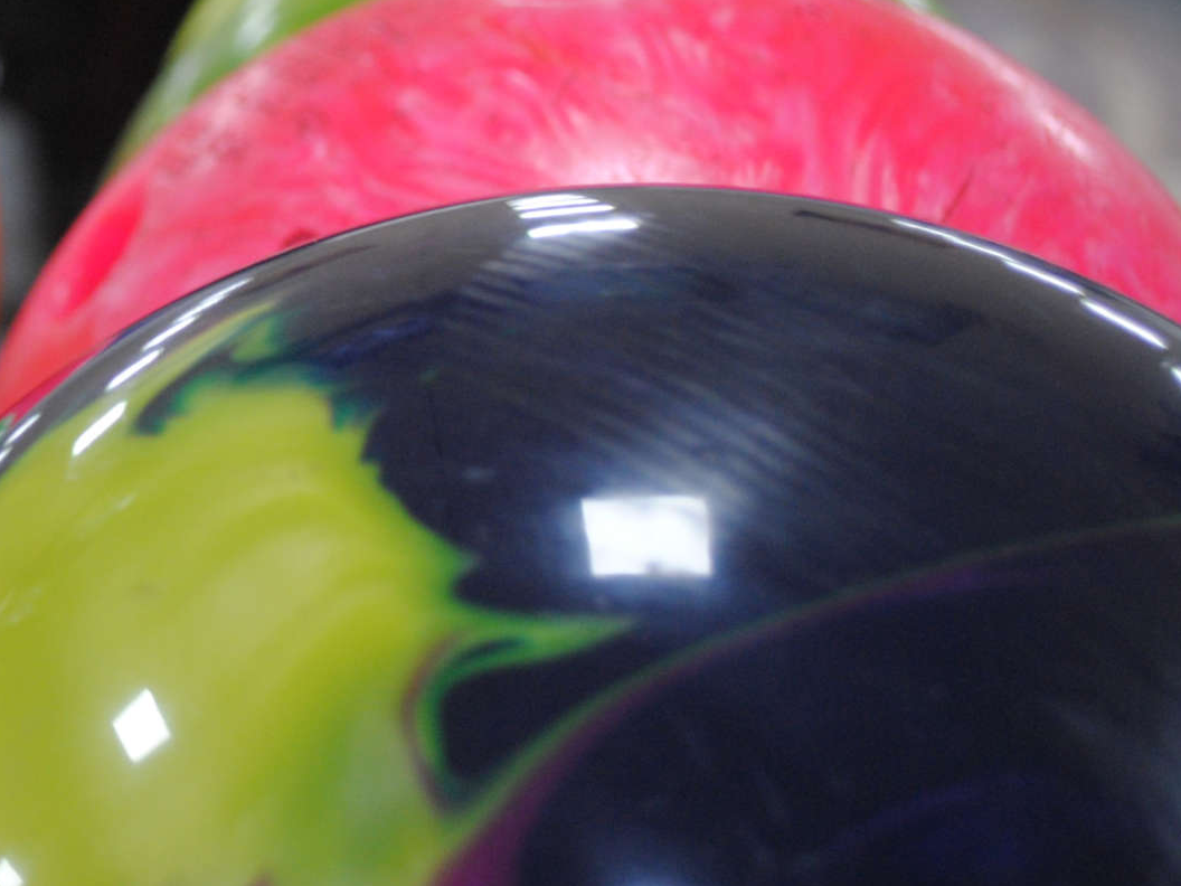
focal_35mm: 119
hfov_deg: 16.0
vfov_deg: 12.4
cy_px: 238
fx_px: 4060
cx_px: -182
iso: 400
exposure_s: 1/20
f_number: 5
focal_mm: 34
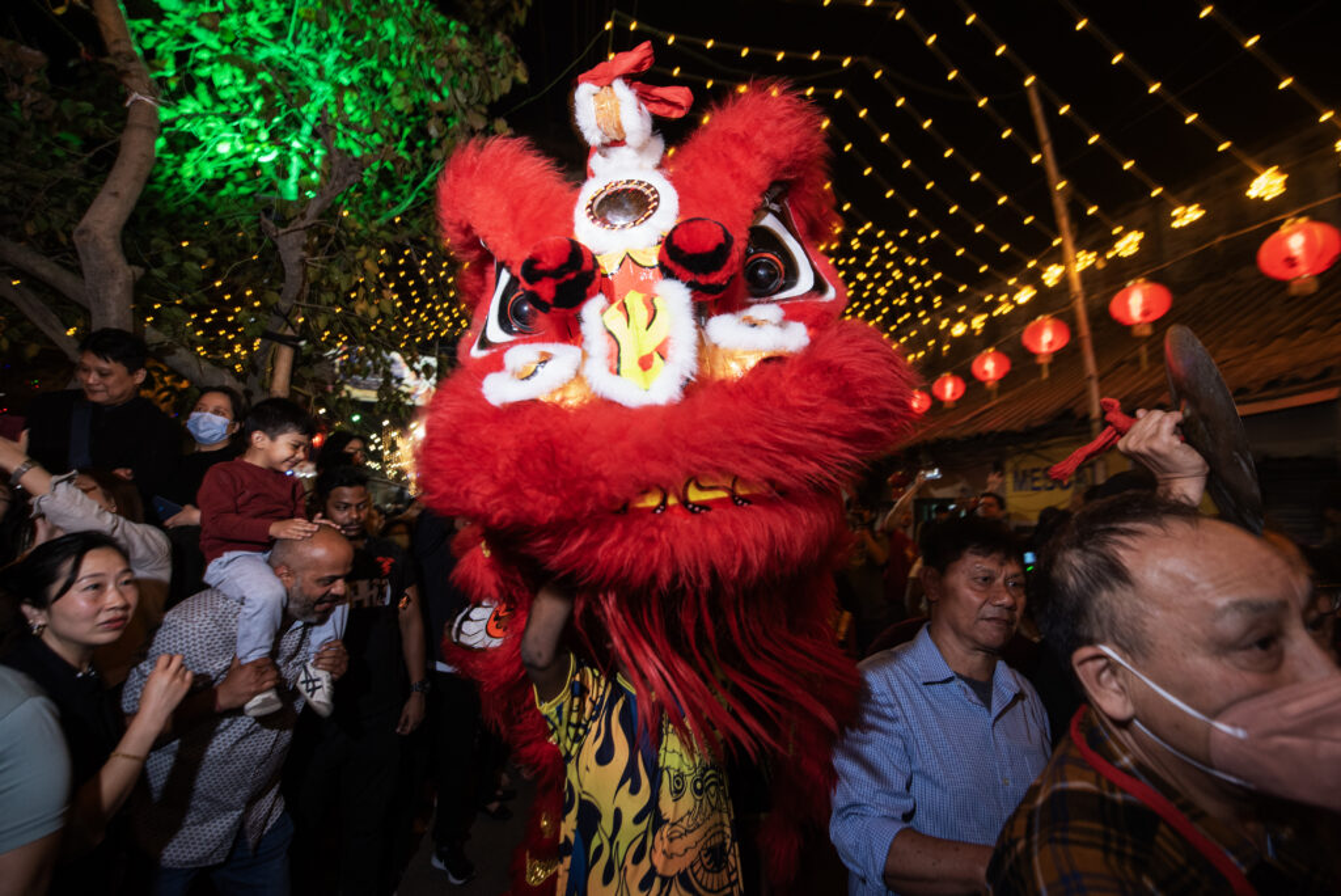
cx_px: 670
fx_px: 559
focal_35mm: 15
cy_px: 448
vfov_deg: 77.4
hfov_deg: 100.4
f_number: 4
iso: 800
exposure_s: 1/80
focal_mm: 15
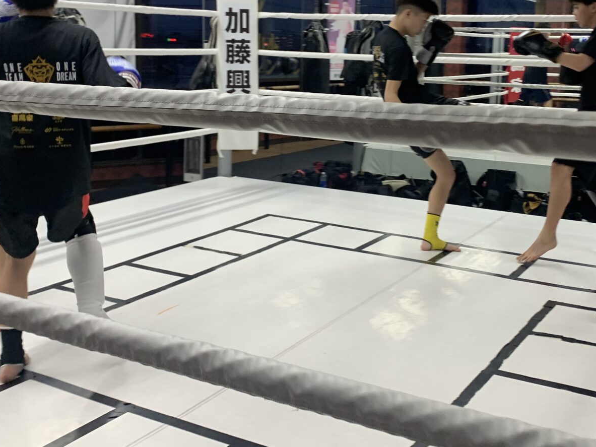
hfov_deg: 41.9
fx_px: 775
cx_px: 348
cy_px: 133
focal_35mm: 45
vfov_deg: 31.8
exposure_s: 1/60
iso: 100
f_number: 1.8
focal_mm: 4.25
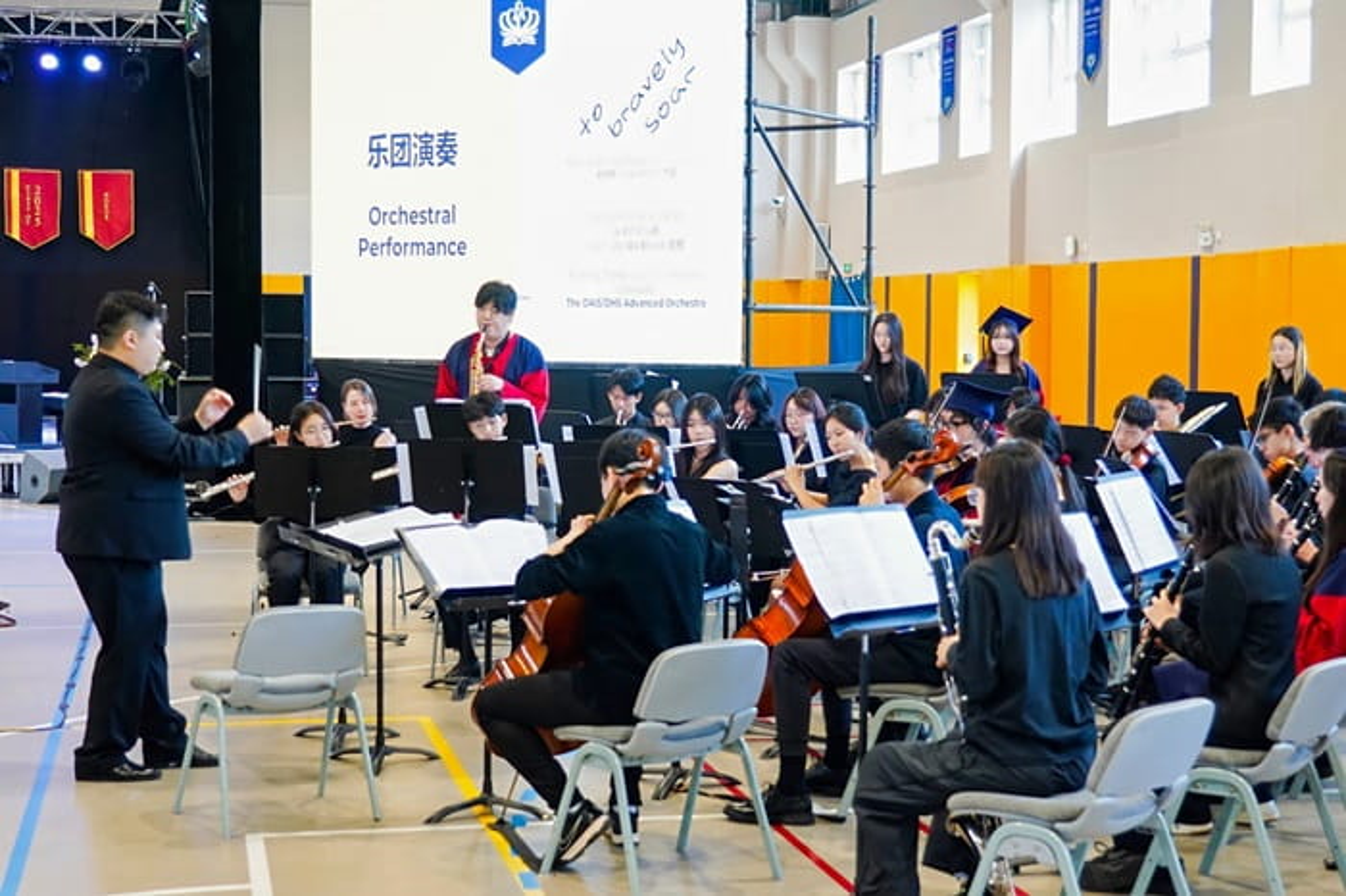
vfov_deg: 23.8
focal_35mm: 57
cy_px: 448
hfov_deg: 35.1
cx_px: 673
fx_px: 2130
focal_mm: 38
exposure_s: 1/100
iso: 1250
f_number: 4
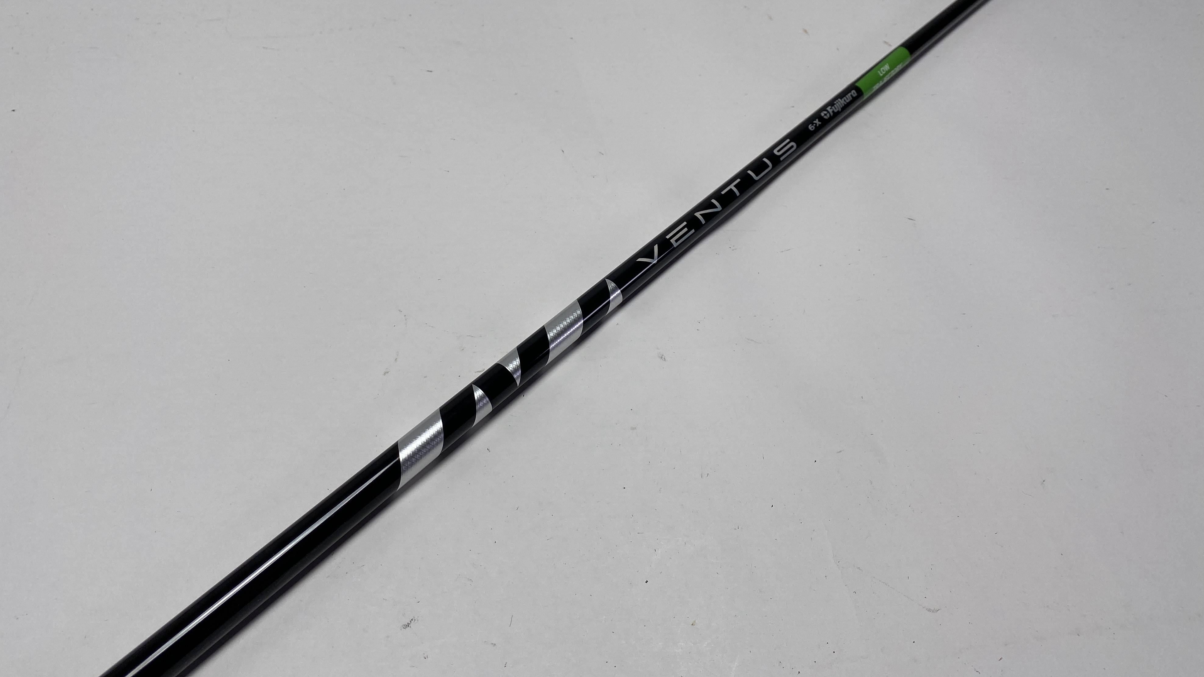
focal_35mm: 29
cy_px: 290
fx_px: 926
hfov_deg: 66.1
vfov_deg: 40.1
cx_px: 591
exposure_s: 1/733
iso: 32
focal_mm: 4.25
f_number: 1.8
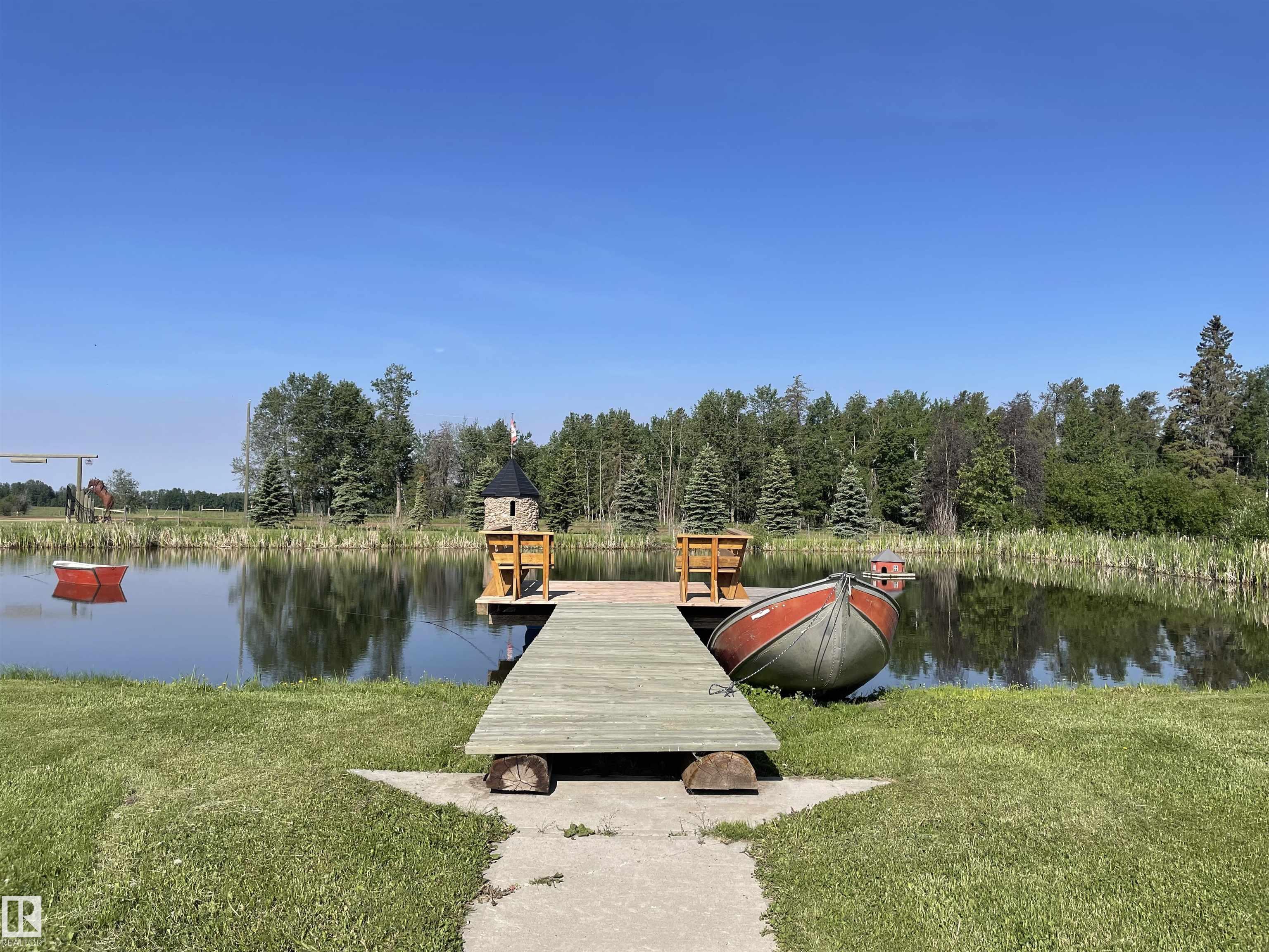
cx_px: 634
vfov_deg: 53.1
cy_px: 476
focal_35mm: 26
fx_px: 953
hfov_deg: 67.3
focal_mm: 4.2
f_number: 1.6
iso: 32
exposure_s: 1/4000
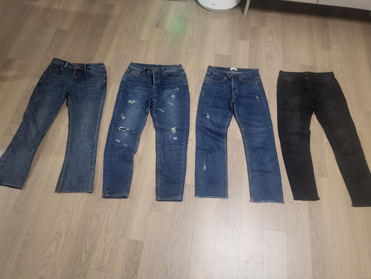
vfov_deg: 53.1
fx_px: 279
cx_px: 186
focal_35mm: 26
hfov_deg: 67.3
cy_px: 140
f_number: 1.8
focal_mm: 4.25
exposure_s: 1/40
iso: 250
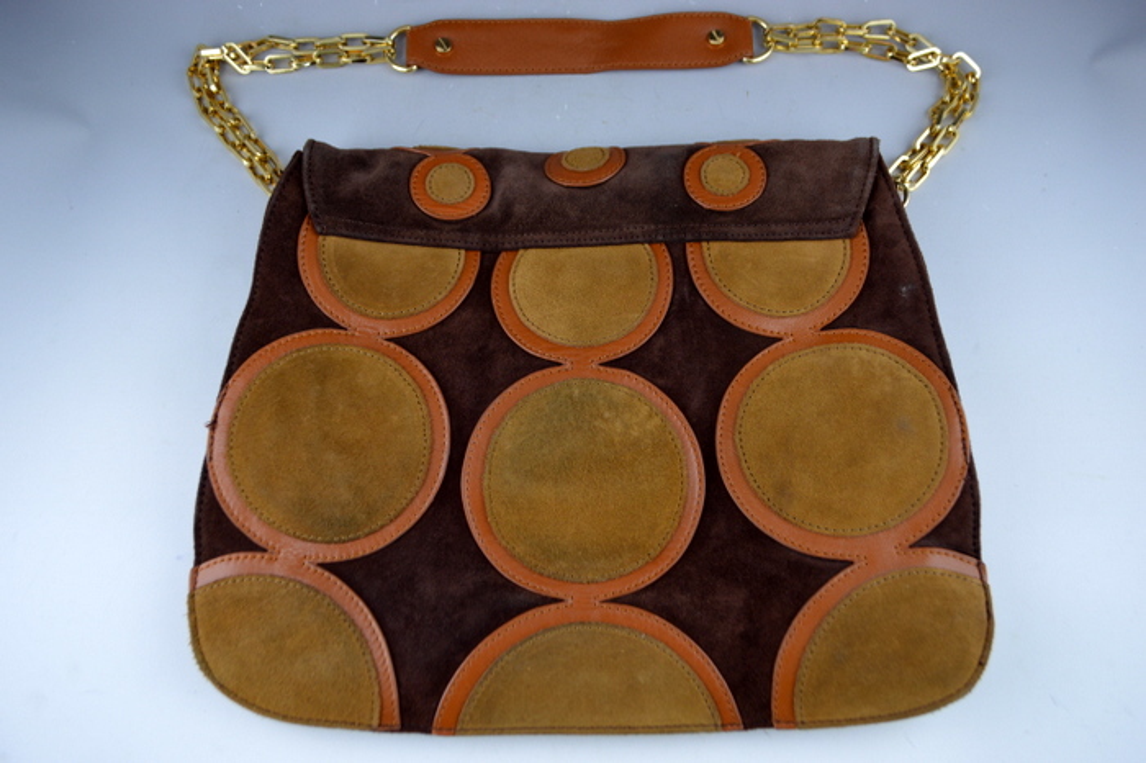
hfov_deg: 62.0
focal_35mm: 30
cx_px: 573
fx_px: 955
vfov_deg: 43.6
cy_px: 382
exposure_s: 1/80
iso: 400
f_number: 4.5
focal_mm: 20
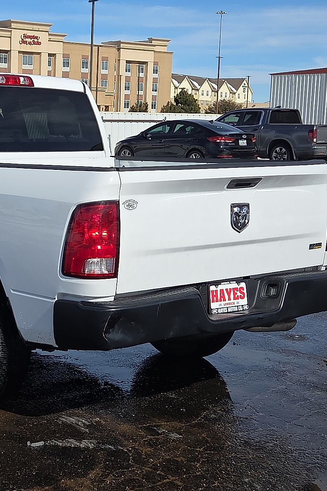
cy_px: 243
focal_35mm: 66
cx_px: 26
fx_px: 899
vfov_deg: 30.5
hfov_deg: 20.2
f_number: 1.8
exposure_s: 1/10000
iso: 56
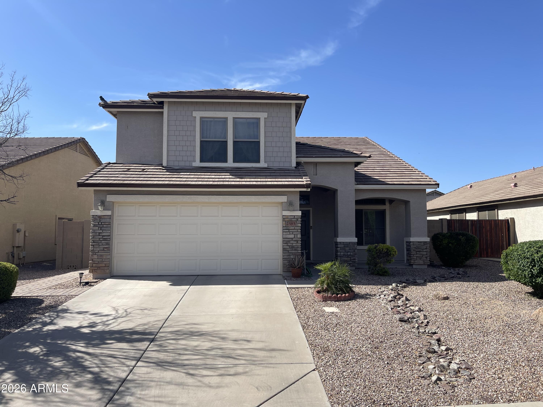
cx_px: 272
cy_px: 204
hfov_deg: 69.4
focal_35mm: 25
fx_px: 392
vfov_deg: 54.9
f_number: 1.6
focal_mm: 5.1
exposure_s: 1/3559
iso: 32
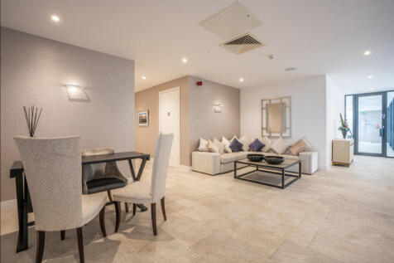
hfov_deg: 96.8
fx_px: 175
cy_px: 132
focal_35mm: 16
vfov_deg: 73.7
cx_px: 197
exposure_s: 1/4
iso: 200
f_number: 11
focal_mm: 16
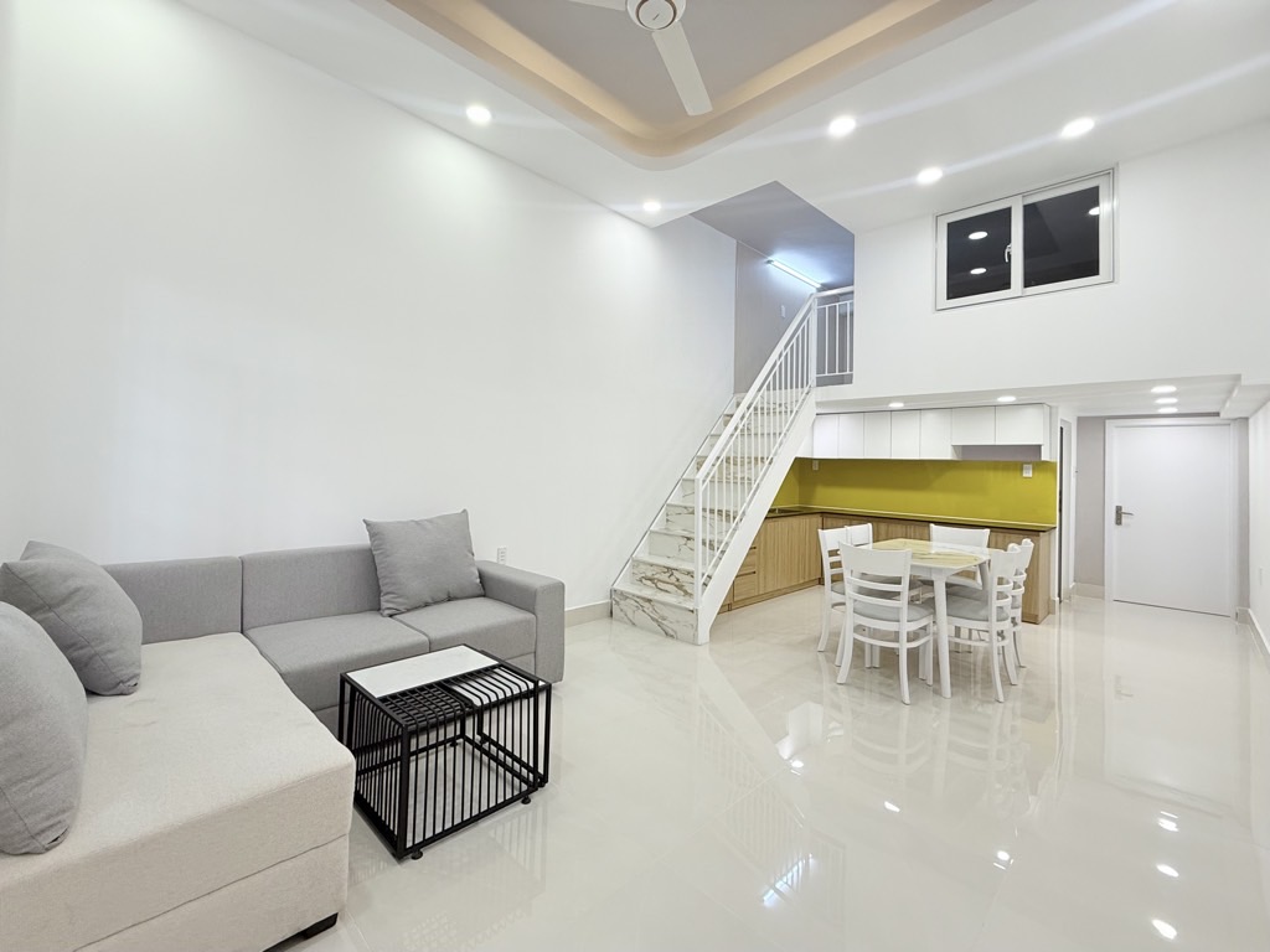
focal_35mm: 14
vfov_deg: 85.7
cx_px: 635
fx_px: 514
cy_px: 476
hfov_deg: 102.1
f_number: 2.2
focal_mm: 2.22
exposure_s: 1/100
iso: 100
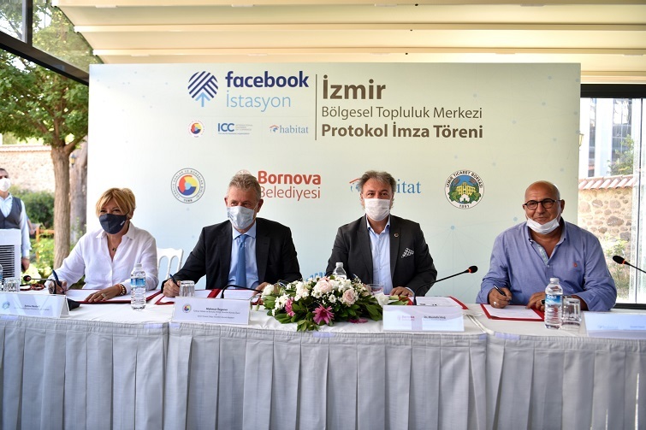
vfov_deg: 42.3
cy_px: 215
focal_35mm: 31
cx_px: 323
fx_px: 556
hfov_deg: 60.3
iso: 200
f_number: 2.8
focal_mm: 31
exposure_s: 1/200
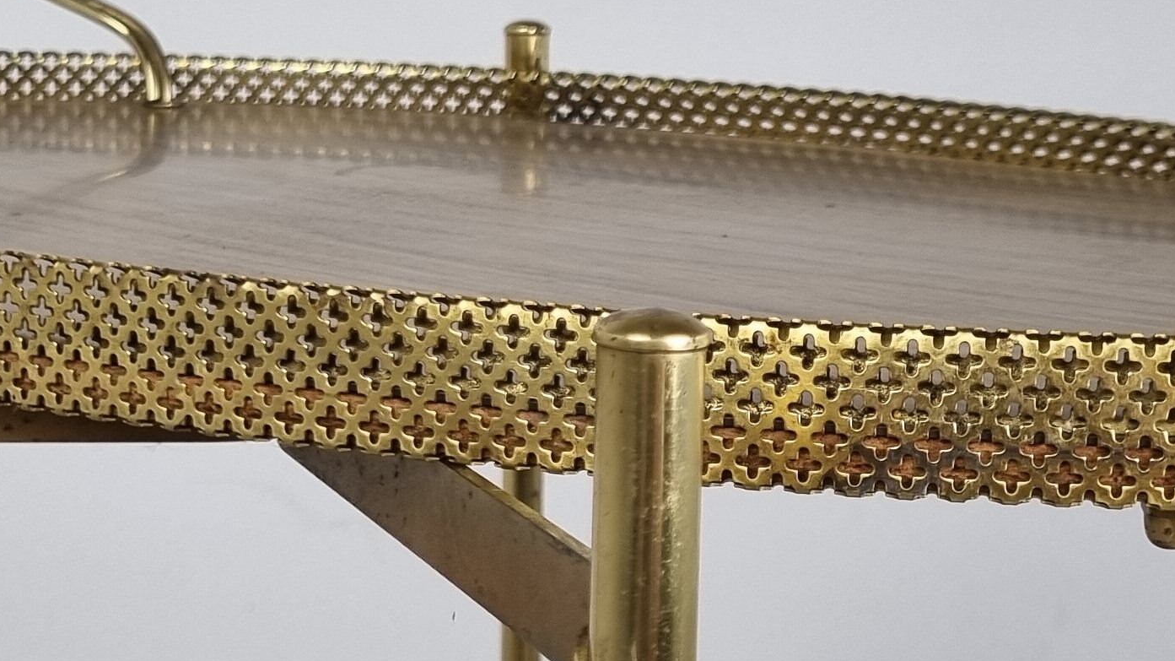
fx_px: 2554
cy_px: 374
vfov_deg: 14.7
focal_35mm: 82
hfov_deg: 25.9
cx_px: 570
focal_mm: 5.4
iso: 64
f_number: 1.8
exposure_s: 1/100
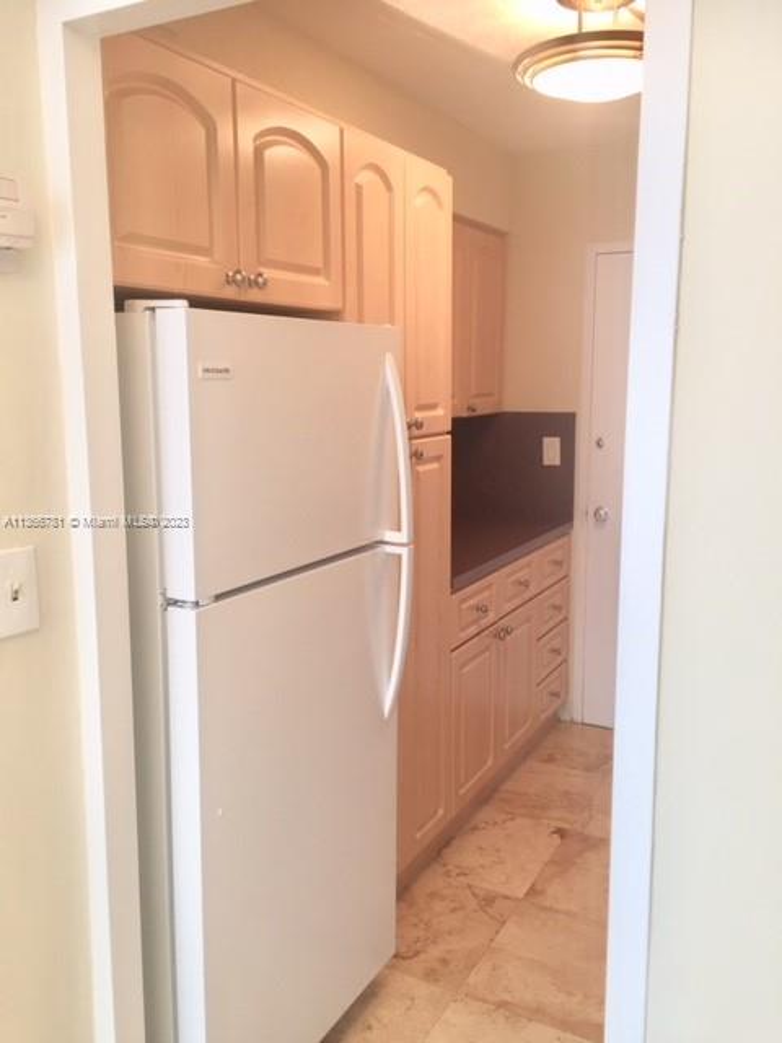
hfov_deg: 48.2
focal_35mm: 29
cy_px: 522
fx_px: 874
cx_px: 391
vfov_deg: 61.7
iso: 40
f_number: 2.2
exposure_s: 1/60
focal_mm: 4.15
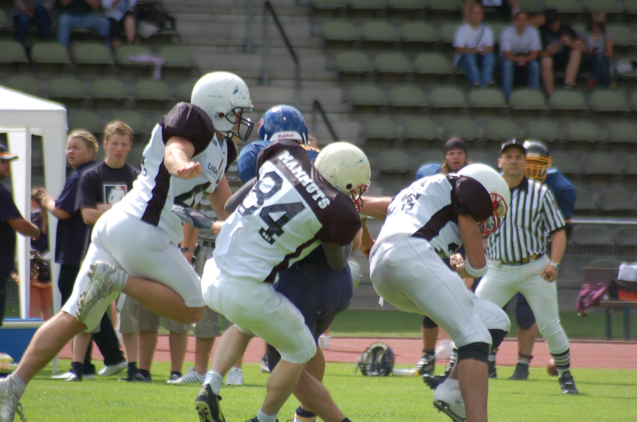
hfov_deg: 4.6
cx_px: 318
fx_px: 7947
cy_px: 211
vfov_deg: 3.0
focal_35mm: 450
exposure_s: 1/800
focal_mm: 300
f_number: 5.6
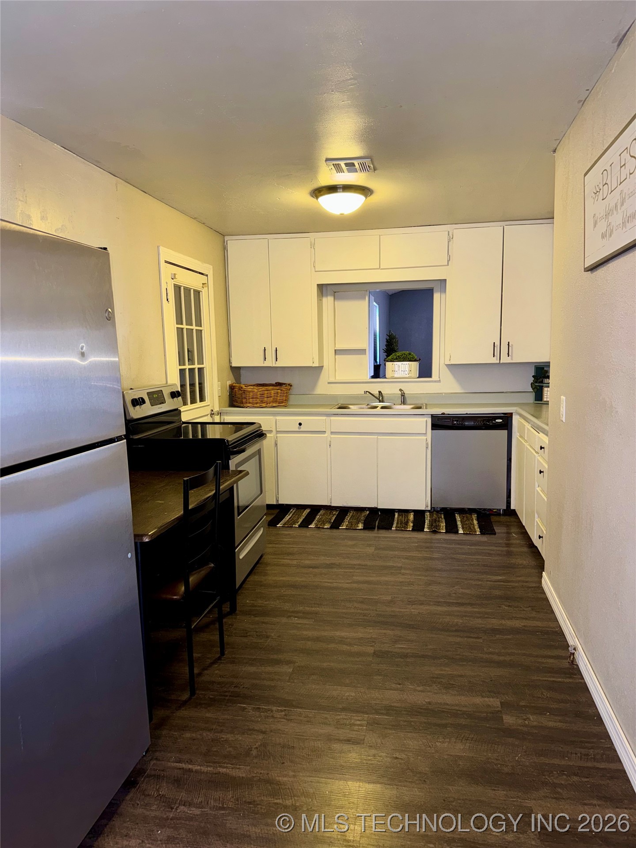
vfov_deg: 71.6
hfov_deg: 56.8
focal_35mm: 24
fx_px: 588
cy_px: 424
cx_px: 318
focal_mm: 6.76
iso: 100
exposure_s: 1/15
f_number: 1.78
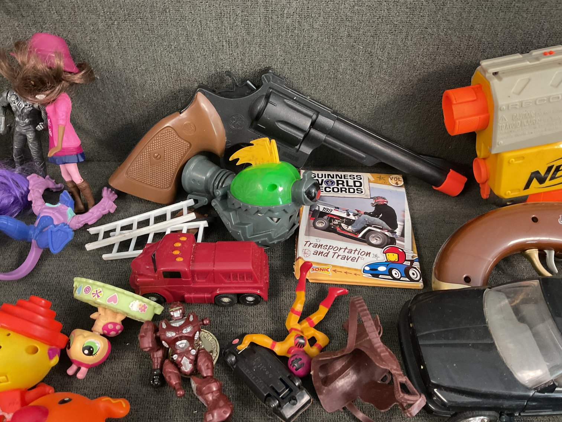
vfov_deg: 48.2
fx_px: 471
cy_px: 211
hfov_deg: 61.7
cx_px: 281
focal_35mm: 29
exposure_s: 1/40
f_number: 1.8
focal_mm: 3
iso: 200
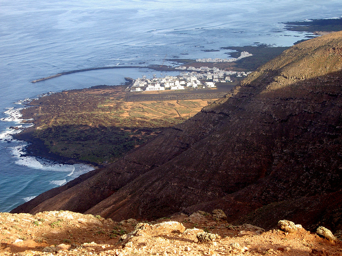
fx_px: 741
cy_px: 128
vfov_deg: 19.6
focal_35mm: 75
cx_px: 171
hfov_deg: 26.0
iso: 50
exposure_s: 1/160
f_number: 4.2
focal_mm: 12.4
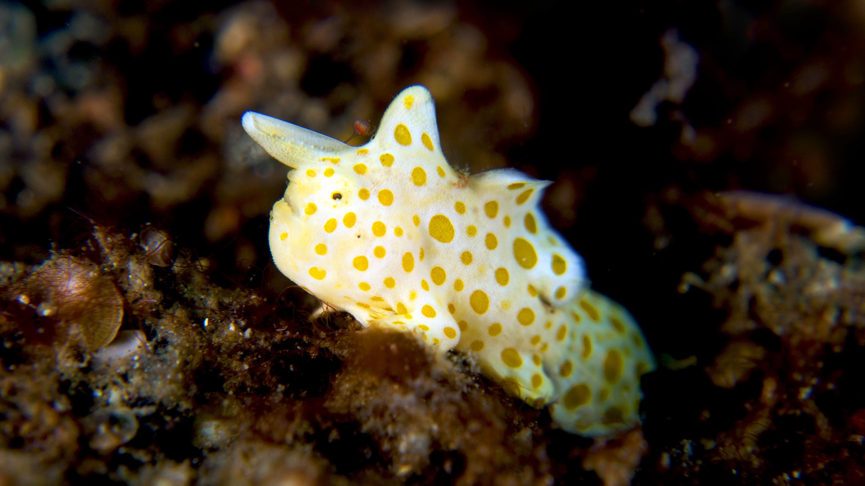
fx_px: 3797
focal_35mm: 166
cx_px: 434
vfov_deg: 7.3
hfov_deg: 13.0
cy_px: 251
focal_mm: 105
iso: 200
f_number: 11
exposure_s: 1/200
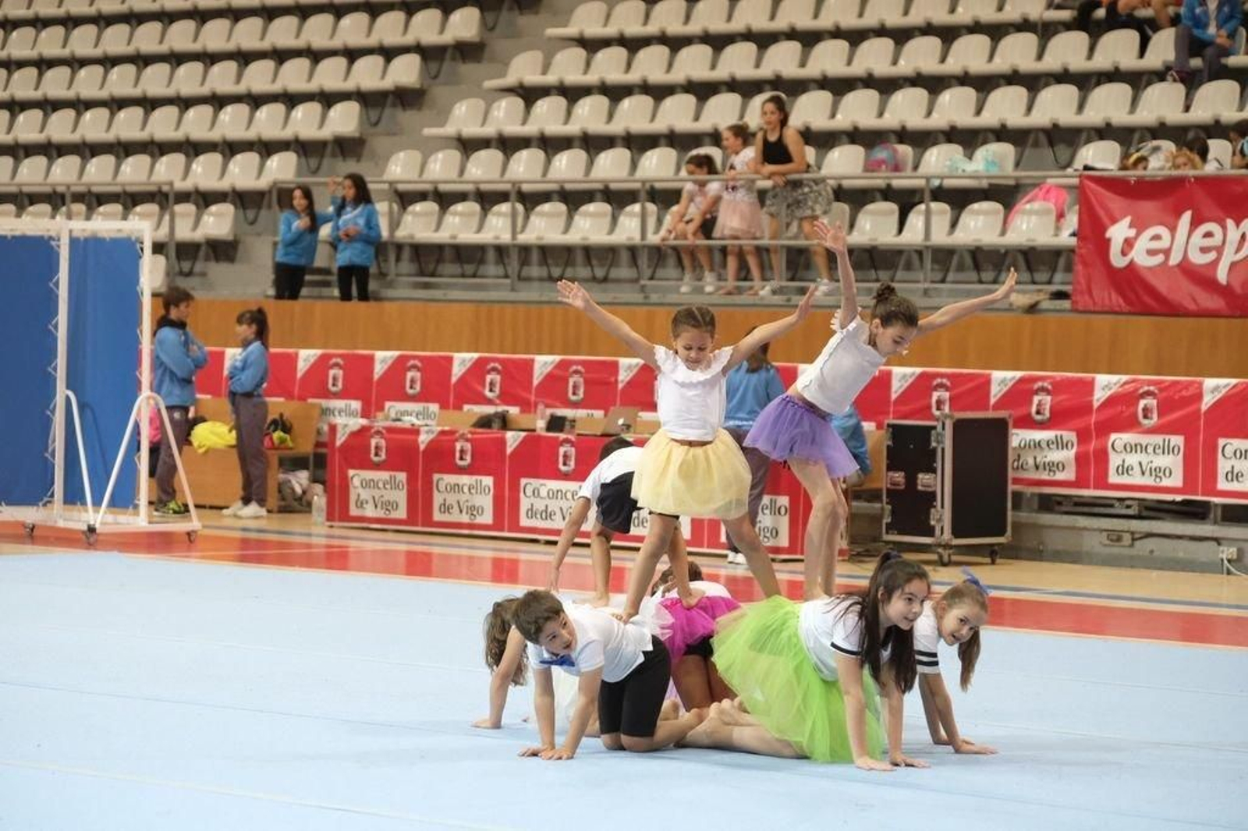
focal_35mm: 121
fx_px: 4194
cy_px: 416
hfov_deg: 16.9
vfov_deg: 11.3
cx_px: 624
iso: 5000
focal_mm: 80.4
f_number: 3.2
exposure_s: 1/250
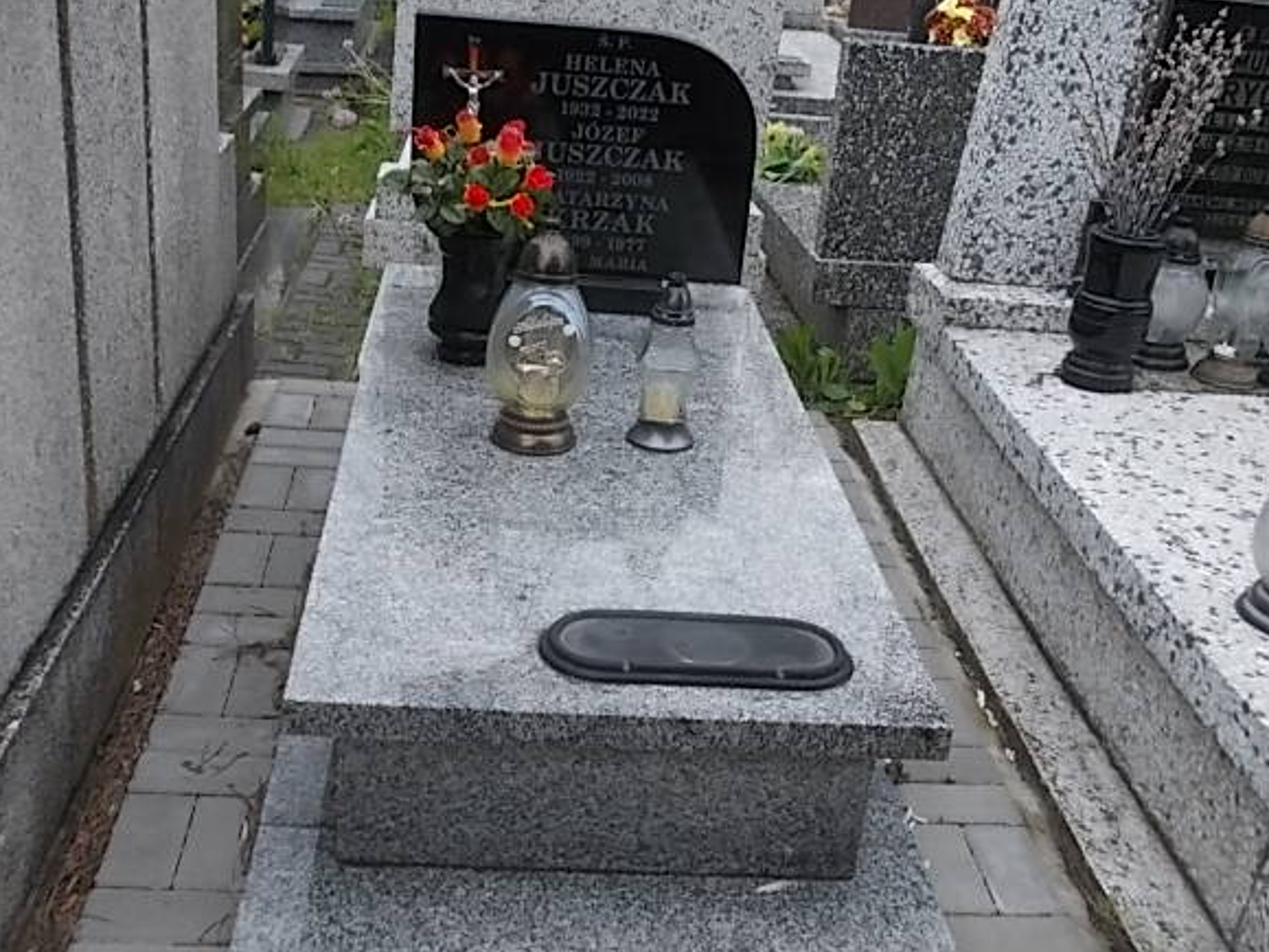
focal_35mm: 42
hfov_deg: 44.8
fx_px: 1539
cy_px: 500
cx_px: 622
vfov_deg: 34.3
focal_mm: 5.3
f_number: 3.1
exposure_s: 1/500
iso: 80
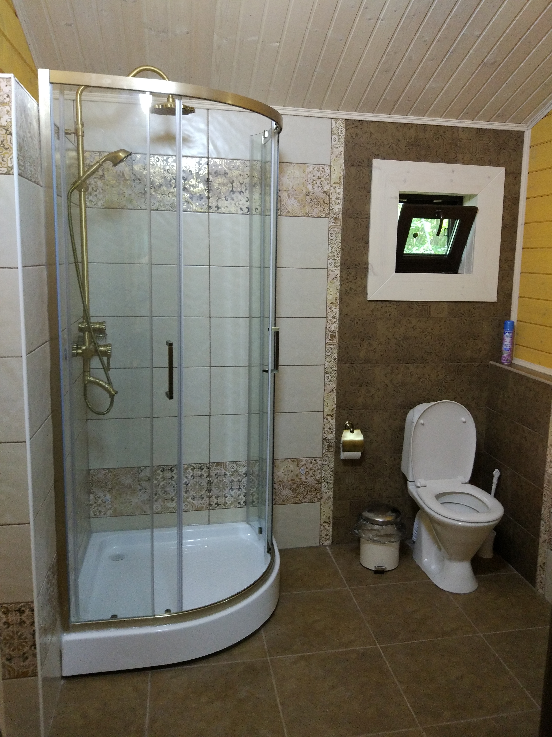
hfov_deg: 49.7
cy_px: 368
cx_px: 276
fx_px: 595
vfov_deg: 63.4
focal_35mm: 28
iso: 596
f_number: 2
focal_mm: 4.26
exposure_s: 1/17
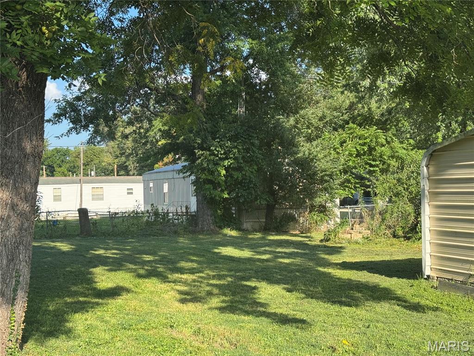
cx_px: 237
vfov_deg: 30.3
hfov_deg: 39.7
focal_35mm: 48
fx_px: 657
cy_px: 178
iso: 64
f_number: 1.78
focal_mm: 6.76
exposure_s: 1/1172
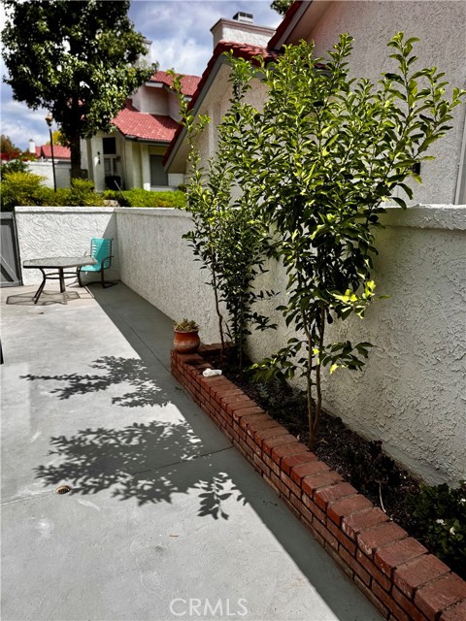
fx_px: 431
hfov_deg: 56.8
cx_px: 233
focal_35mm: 24
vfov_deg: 71.6
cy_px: 310
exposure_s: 1/2174
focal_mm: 6.76
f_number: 1.78
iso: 80
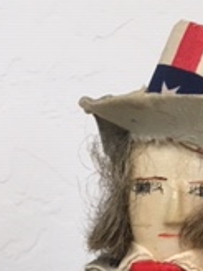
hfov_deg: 12.9
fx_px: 884
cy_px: 413
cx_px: -18
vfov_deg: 15.9
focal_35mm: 113
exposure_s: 1/30
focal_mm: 4.15
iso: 80
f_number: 2.2
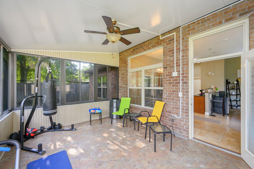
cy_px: 84
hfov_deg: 104.3
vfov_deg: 81.1
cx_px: 127
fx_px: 99
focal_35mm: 14
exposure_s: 1/30
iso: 320
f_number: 9
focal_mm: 14
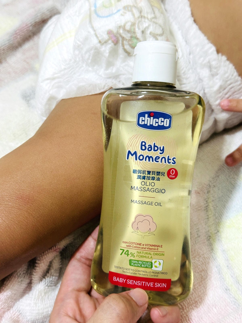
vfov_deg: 39.7
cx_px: 121
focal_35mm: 48
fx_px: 447
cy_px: 162
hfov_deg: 30.3
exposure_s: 1/60
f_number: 1.78
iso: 160
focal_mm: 6.86
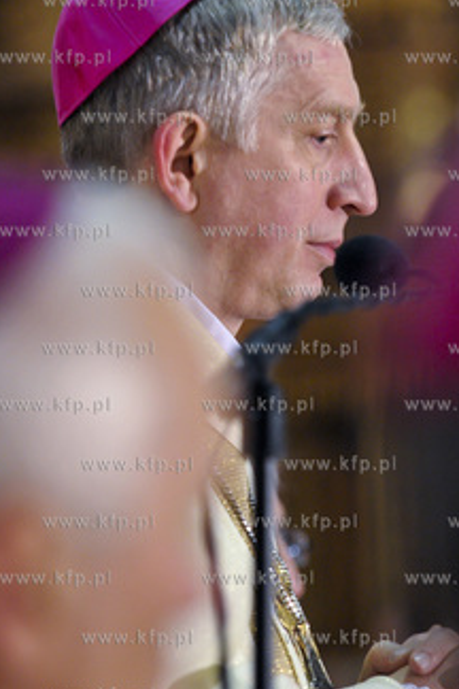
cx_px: 272
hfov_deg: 5.5
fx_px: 4774
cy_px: 287
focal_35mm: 250
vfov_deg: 8.2
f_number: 2.8
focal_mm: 135
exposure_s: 1/50
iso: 1600
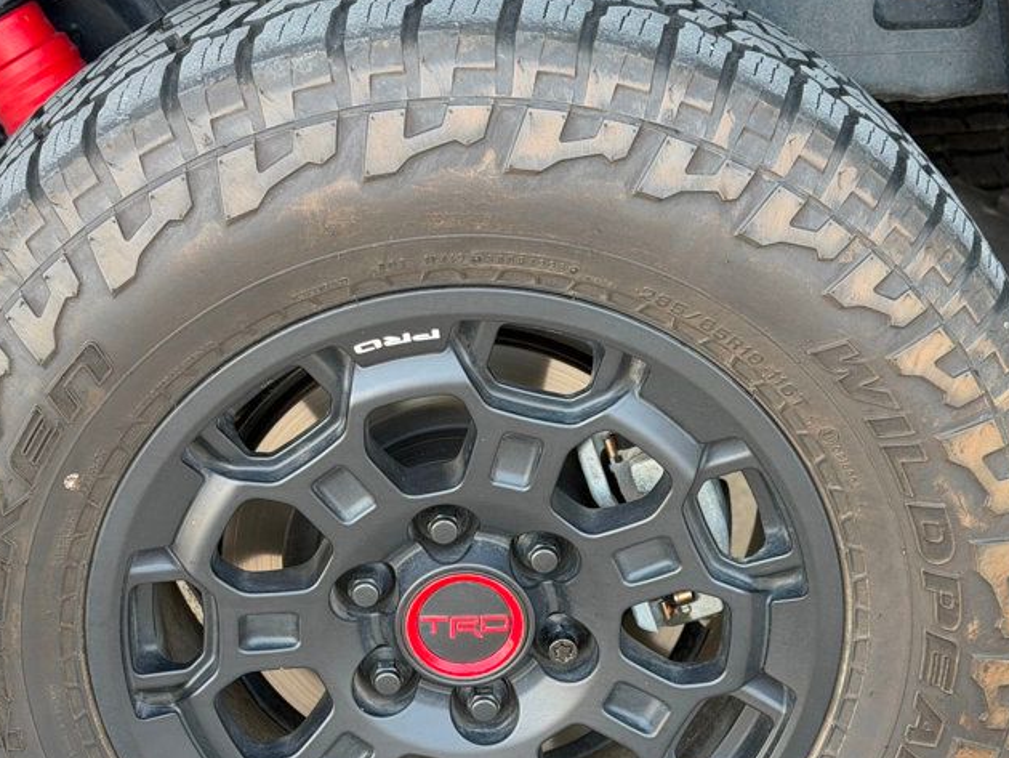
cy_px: 571
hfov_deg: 25.0
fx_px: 2274
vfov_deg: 18.8
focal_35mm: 78
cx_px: 464
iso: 80
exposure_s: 1/165
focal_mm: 6.76
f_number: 1.78
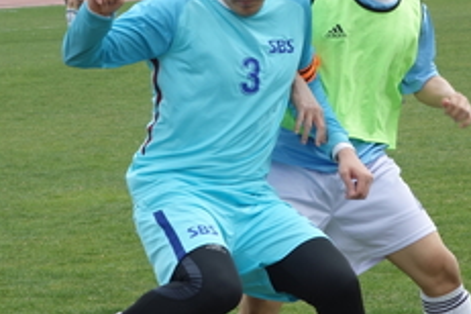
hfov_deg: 10.1
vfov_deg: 6.8
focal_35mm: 203
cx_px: 267
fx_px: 2656
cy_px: 101
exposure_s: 1/400
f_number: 5.6
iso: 125
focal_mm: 25.63
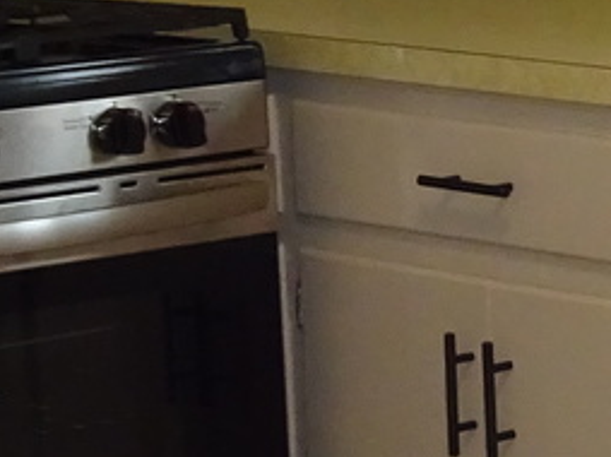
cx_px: 1150
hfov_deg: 9.0
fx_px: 3703
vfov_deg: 7.1
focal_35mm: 210
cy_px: 262
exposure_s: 1/40
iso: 400
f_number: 4
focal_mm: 6.37
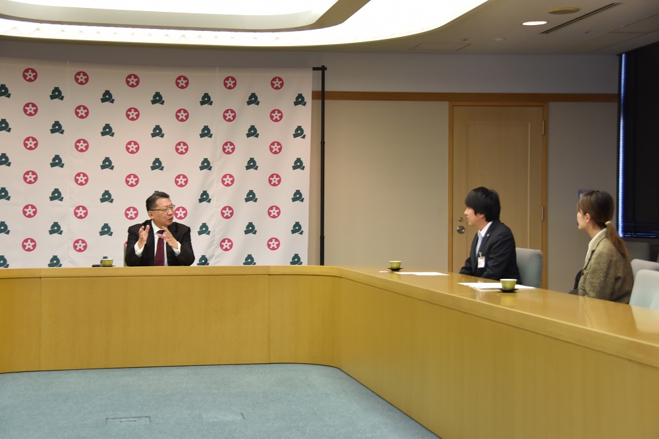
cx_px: 330
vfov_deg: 20.6
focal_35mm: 66
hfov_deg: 30.5
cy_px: 220
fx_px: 1208
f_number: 4.5
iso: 800
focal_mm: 44
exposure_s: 1/80
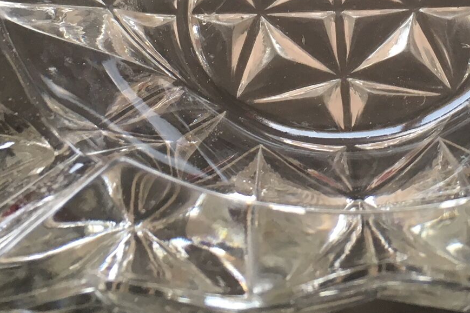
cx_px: 353
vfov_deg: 18.8
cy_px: -15
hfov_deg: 28.4
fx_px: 914
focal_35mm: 70
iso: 32
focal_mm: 4.15
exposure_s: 1/33
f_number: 2.2
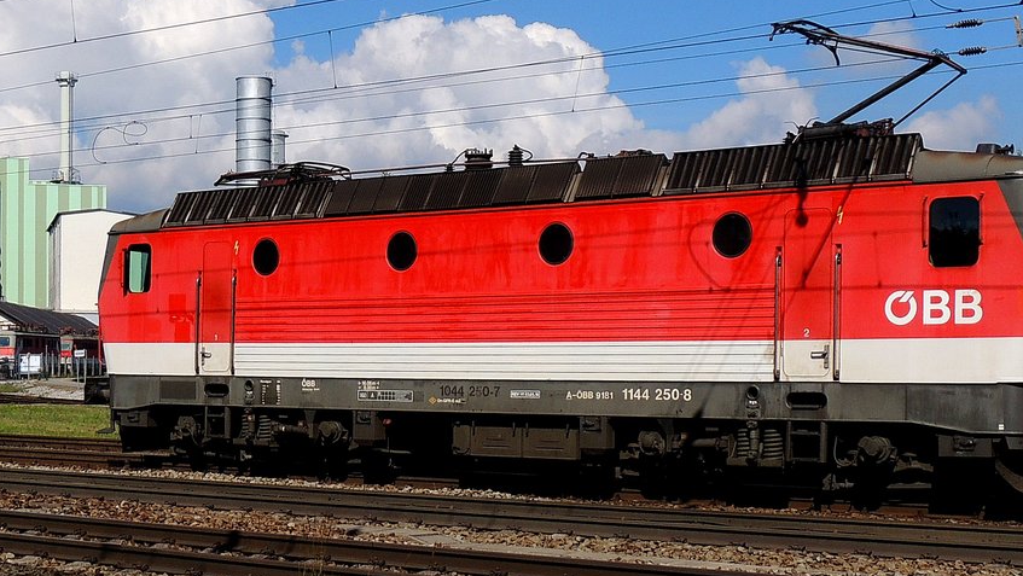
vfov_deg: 22.2
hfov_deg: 38.5
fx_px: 1465
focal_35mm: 54
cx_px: 473
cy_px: 256
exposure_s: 1/1250
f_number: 4.6
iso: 100
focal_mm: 6.2
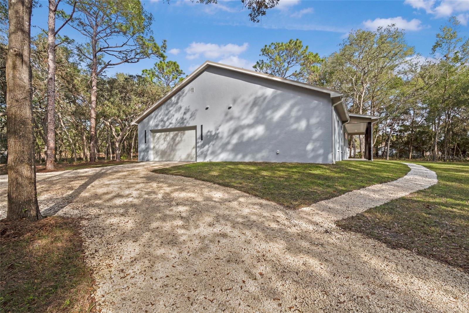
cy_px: 156
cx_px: 234
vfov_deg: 73.7
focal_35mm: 16
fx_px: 208
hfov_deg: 96.7
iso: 400
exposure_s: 1/160
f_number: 8
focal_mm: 16
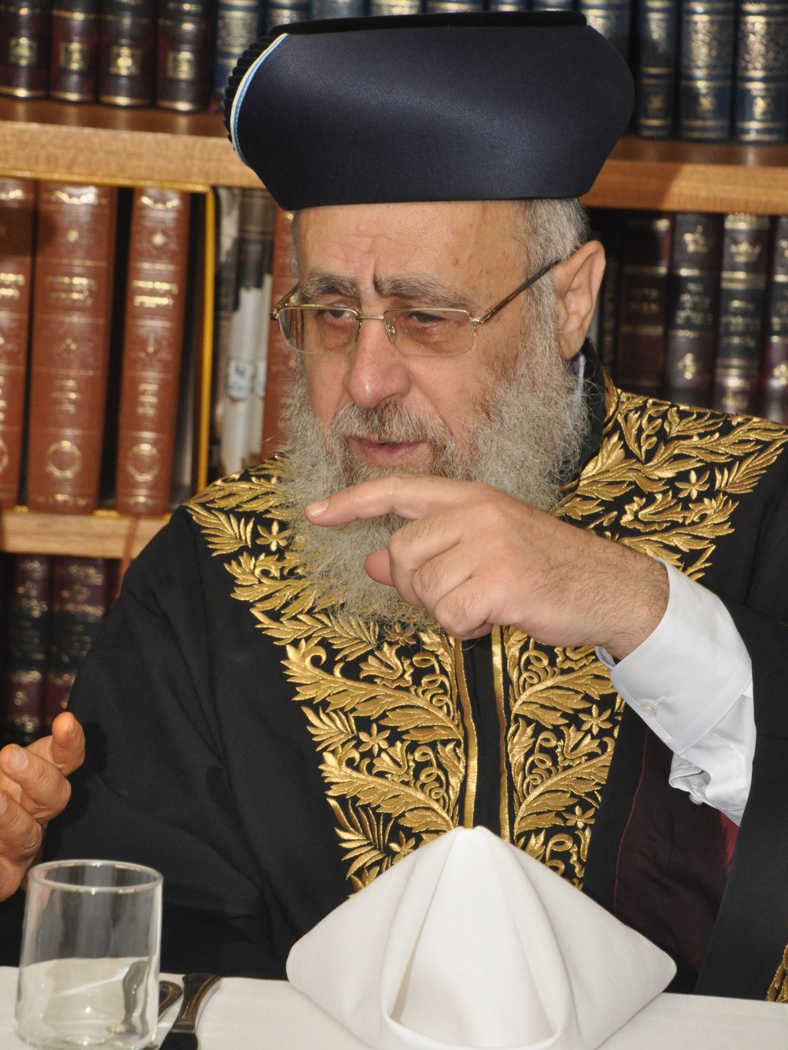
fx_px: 6692
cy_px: 560
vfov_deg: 9.0
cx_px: 394
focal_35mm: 221
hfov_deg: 6.7
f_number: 10
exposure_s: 1/60
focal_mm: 135
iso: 1250
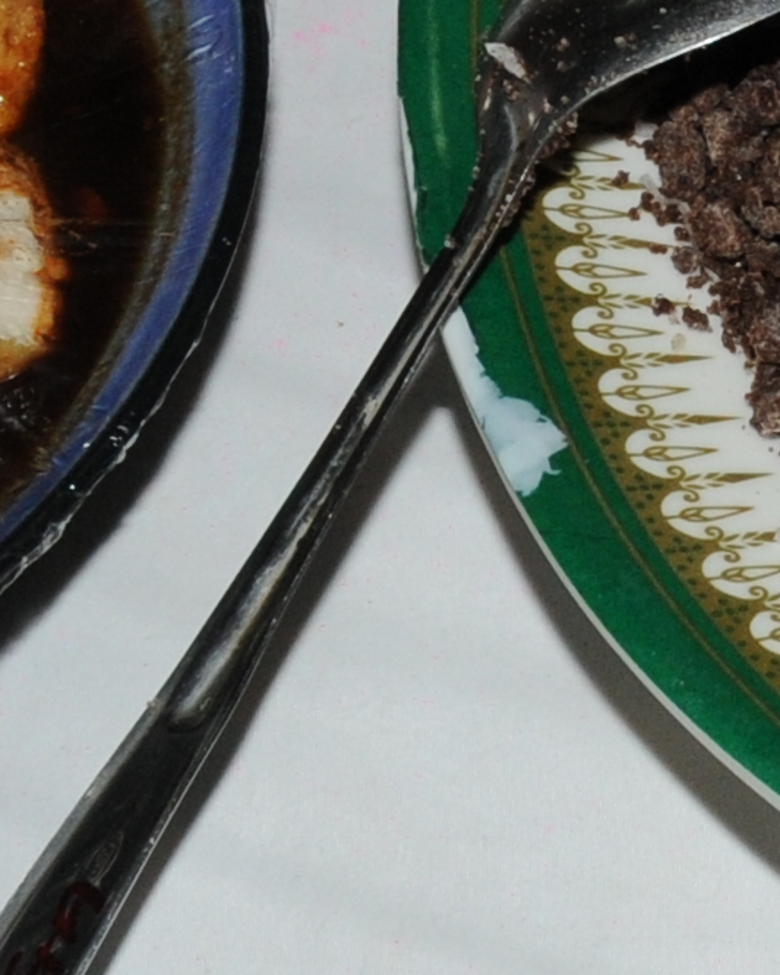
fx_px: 5222
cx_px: 1392
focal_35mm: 181
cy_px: -266
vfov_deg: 10.4
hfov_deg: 8.2
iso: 400
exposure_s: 1/125
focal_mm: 20
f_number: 9
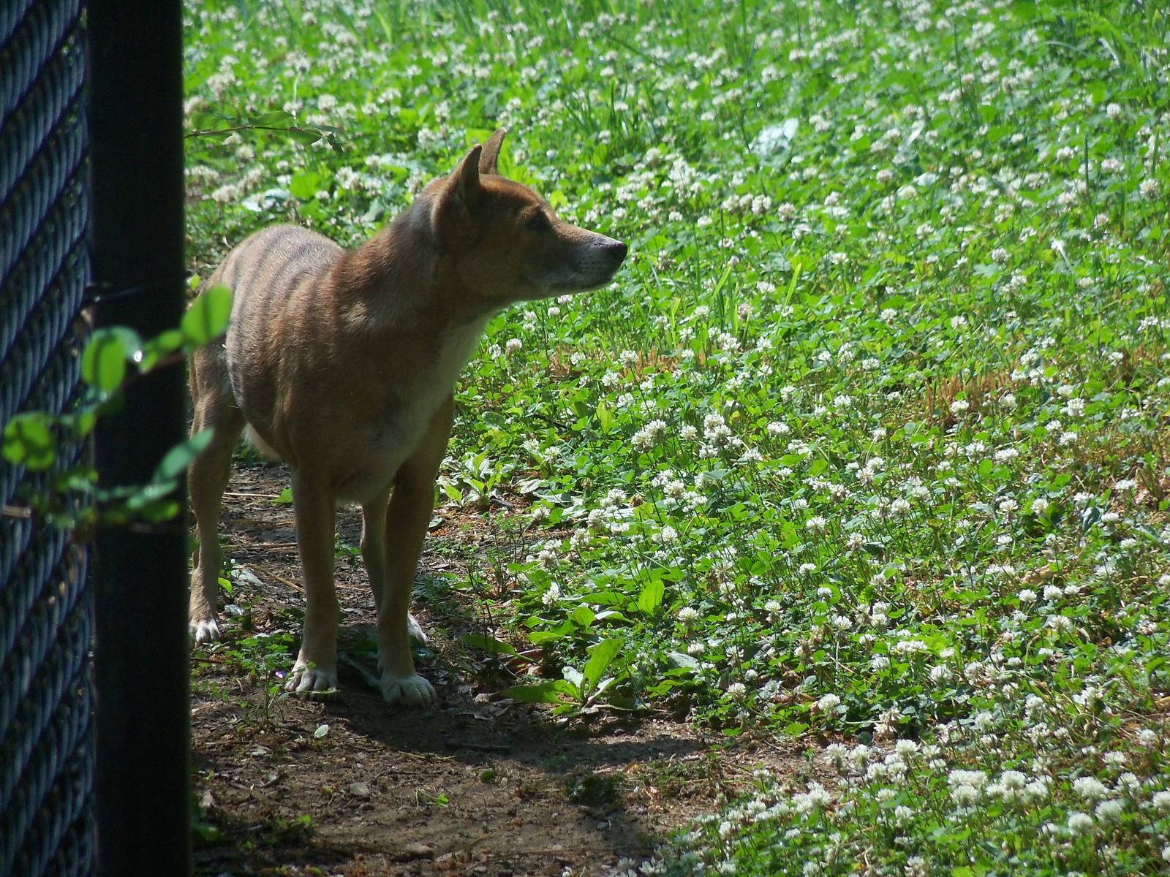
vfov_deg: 4.2
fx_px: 11830
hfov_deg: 5.7
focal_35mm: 350
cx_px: 585
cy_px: 438
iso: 200
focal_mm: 62
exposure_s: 1/500
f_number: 4.8
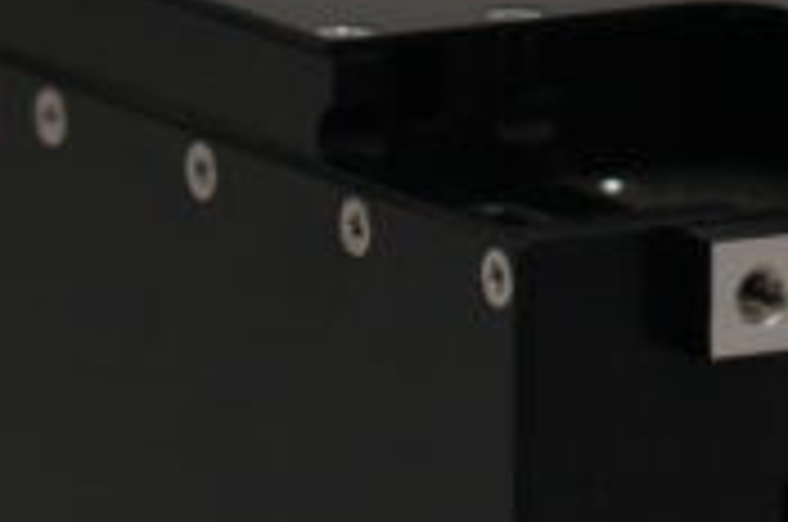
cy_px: 423
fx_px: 17086
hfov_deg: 2.6
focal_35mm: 782
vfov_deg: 1.8
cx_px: 774
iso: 400
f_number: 5.6
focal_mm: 120
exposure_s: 1/200
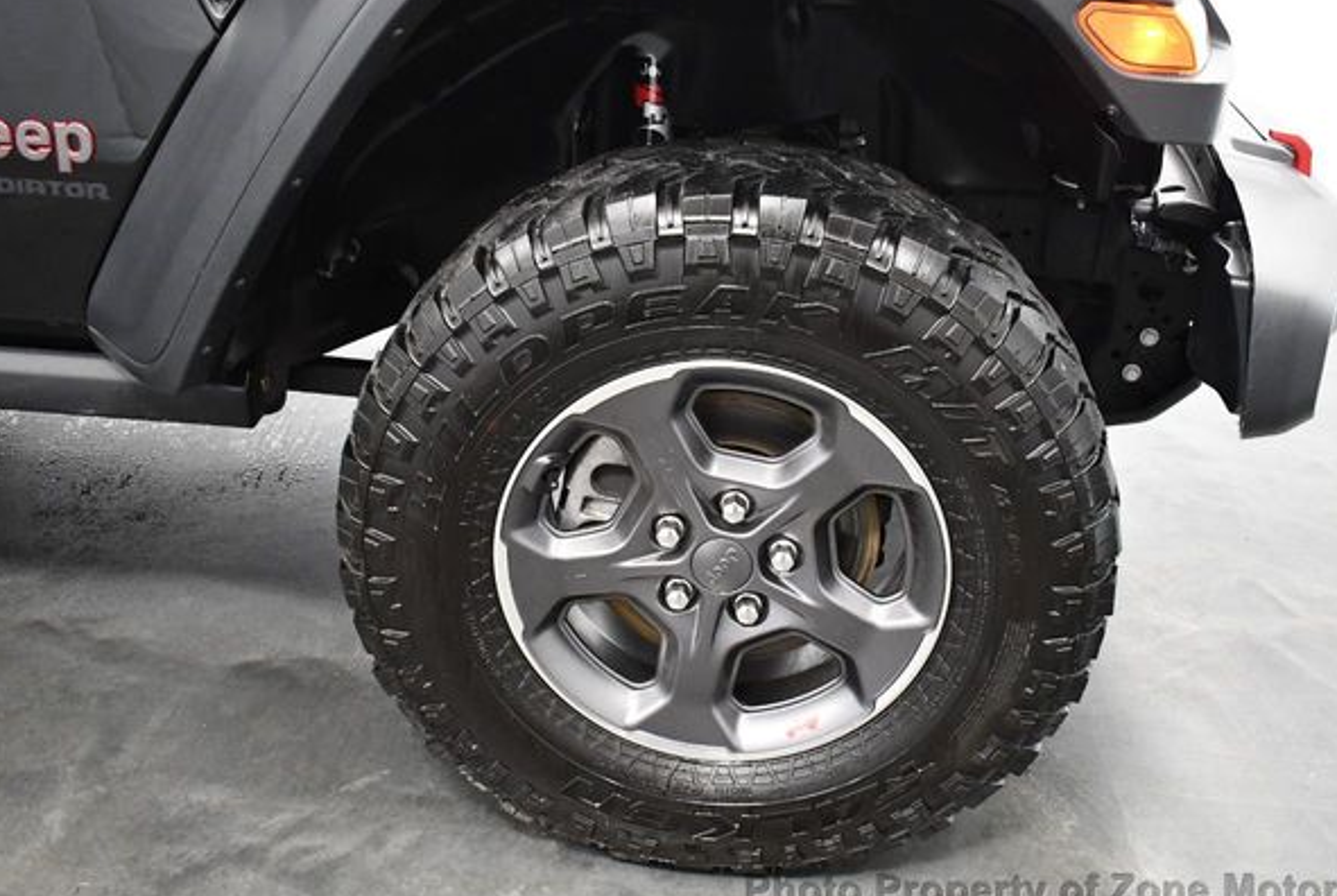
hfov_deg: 49.5
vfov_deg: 34.3
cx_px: 713
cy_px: 449
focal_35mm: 39
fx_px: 1451
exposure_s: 1/125
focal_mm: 18
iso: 3200
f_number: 3.5
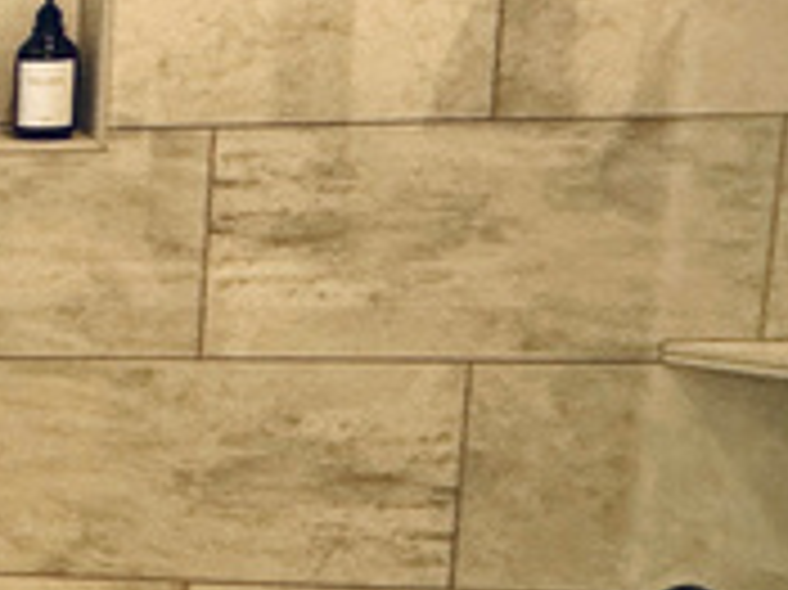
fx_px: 1865
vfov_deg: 18.0
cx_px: -928
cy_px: 302
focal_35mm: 82
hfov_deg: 16.2
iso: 64
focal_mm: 2.22
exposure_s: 1/120
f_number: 2.2
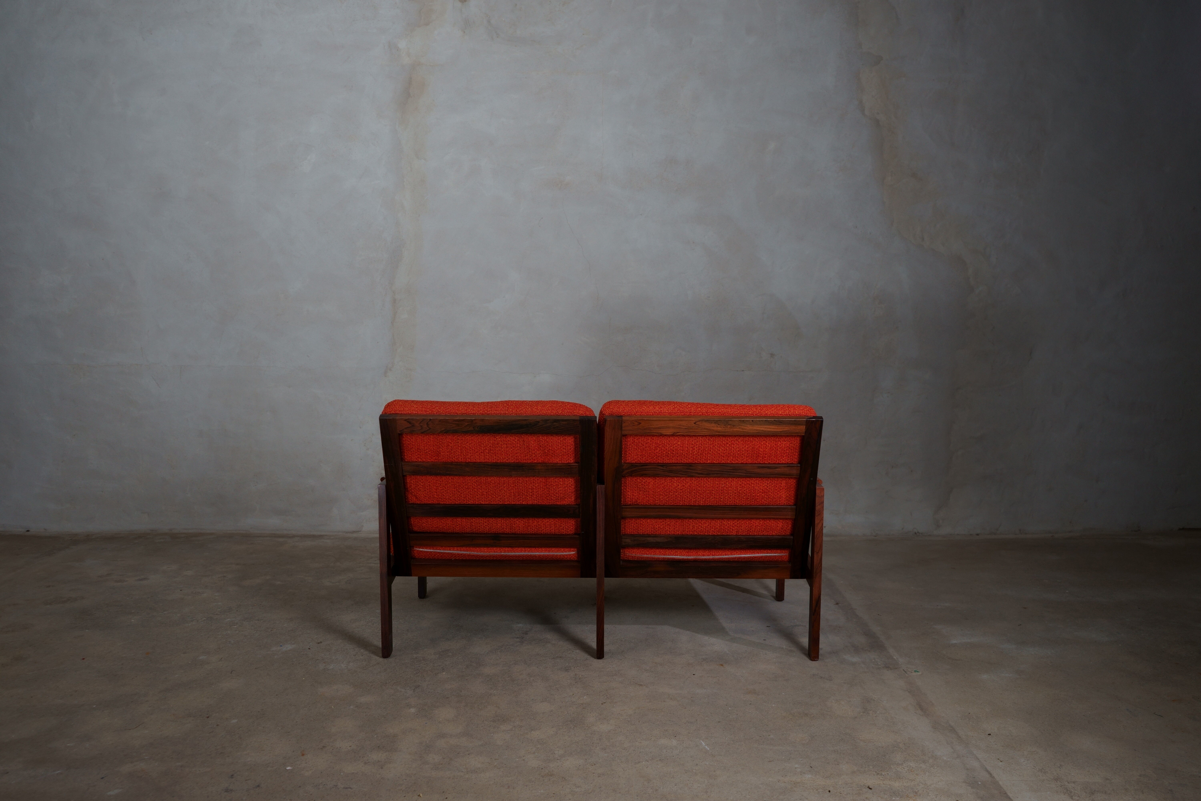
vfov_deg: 45.0
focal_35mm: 29
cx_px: 600
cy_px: 400
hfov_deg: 63.7
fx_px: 967
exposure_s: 1/10
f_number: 5
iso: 200
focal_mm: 29
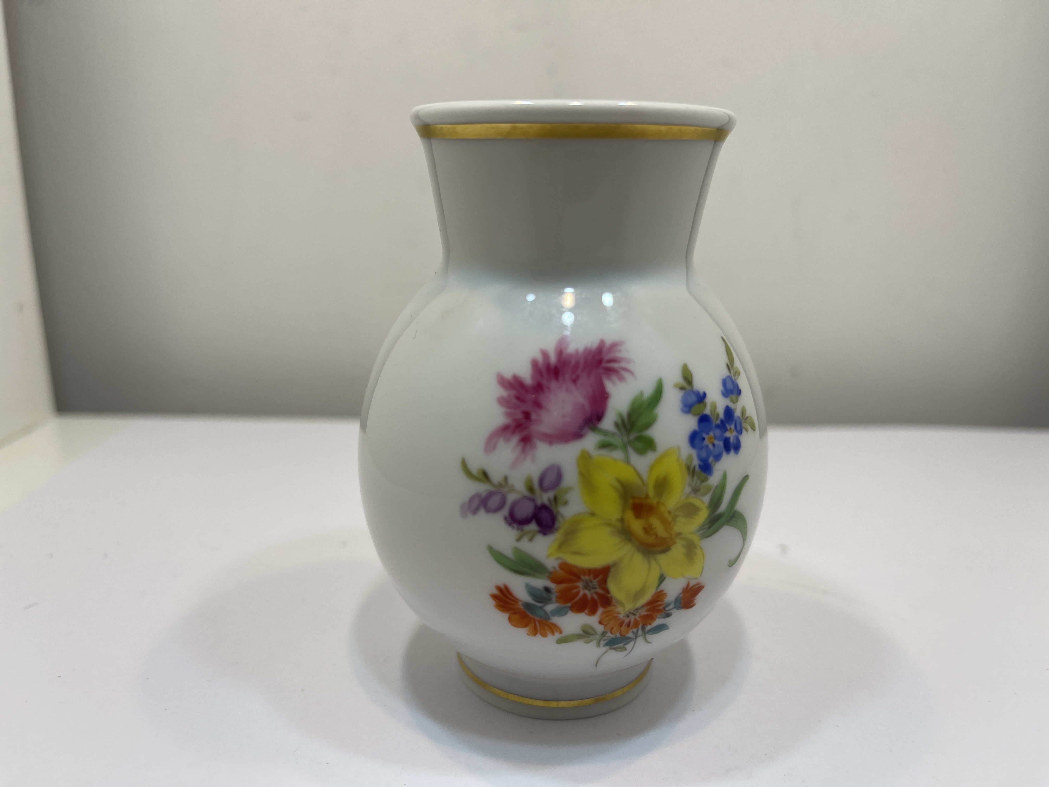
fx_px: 758
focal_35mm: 25
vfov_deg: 54.9
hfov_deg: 69.4
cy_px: 394
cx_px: 524
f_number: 1.6
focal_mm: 5.1
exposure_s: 1/314
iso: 32
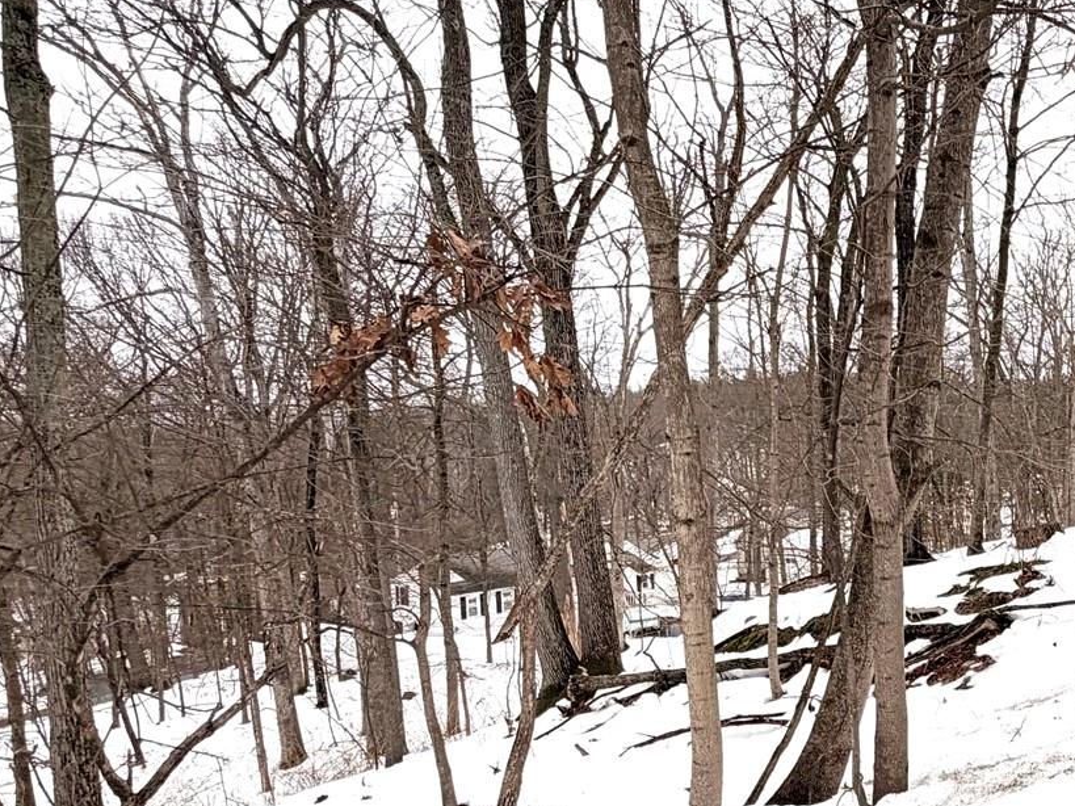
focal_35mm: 35
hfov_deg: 46.6
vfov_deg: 40.5
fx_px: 1087
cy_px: 490
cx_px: 1000
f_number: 2.2
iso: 40
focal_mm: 2.22
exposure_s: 1/770
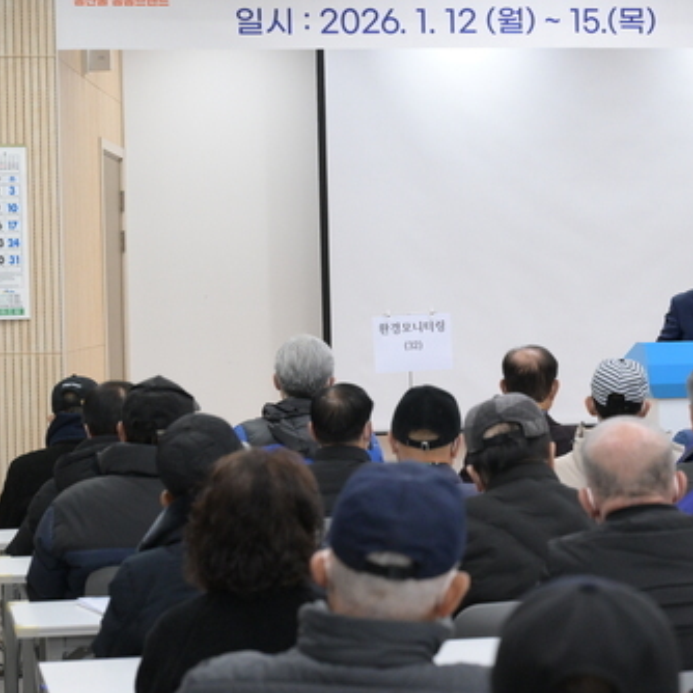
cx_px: 629
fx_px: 2537
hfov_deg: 15.4
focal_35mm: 112
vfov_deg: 15.6
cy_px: 352
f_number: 5.6
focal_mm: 70
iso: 3200
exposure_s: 1/200
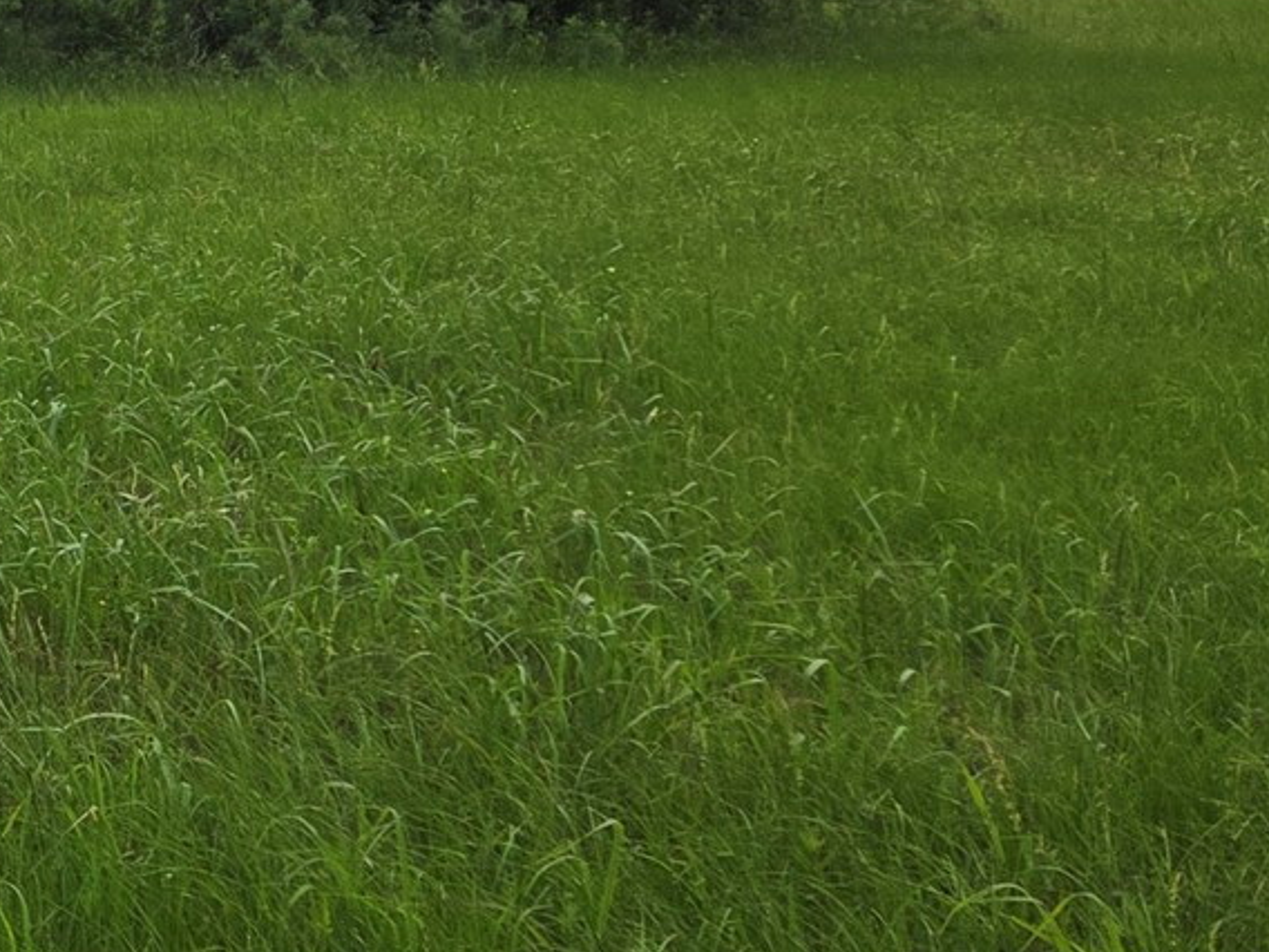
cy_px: 11
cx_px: -784
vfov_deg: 17.4
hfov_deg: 19.6
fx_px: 3043
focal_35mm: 83
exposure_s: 1/2921
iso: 80
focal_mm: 5.4
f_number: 1.8
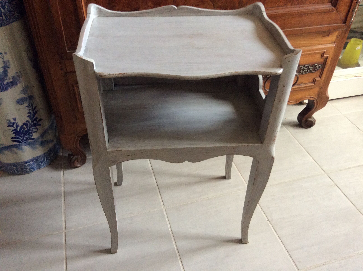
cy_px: 136
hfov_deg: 56.9
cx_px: 182
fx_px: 335
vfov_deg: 44.1
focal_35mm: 32
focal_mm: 3.3
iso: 160
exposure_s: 1/25
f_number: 2.4
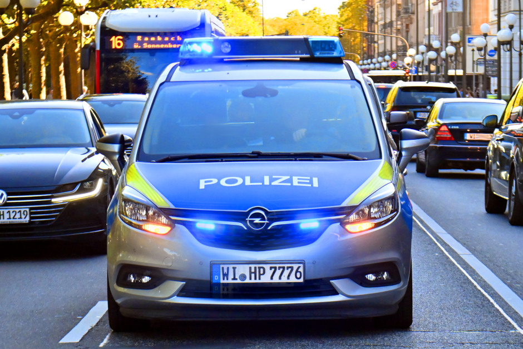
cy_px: 174
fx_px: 1017
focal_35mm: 70
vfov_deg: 19.5
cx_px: 262
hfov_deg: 28.8
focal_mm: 70
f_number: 6.3
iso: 800
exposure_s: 1/1000
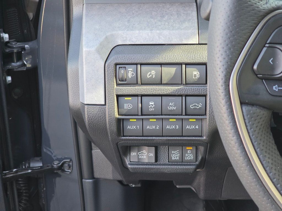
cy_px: 106
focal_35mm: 69
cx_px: 141
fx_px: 562
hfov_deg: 28.2
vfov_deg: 21.3
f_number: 2.4
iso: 200
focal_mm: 7.9
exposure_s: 1/120
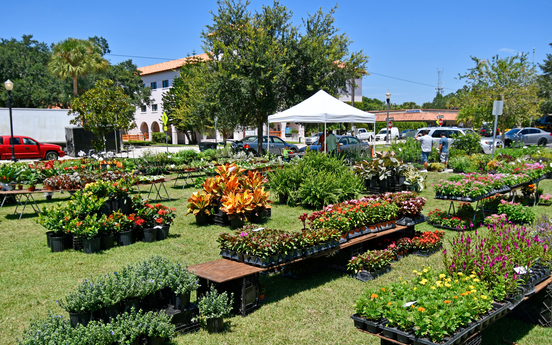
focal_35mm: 31
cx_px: 274
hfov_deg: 61.2
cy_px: 179
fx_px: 466
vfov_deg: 40.6
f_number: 8
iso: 160
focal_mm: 20
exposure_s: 1/640
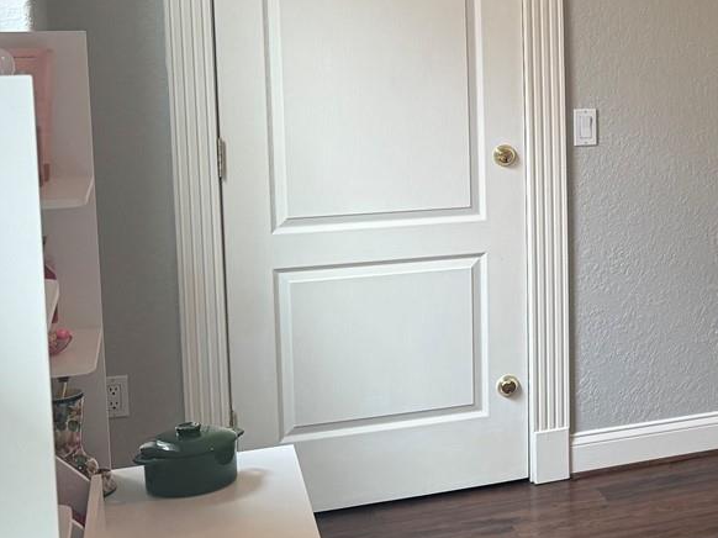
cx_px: 886
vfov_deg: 22.1
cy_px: 146
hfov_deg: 25.9
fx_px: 1368
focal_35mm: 66
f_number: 1.78
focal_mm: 6.76
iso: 200
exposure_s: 1/121
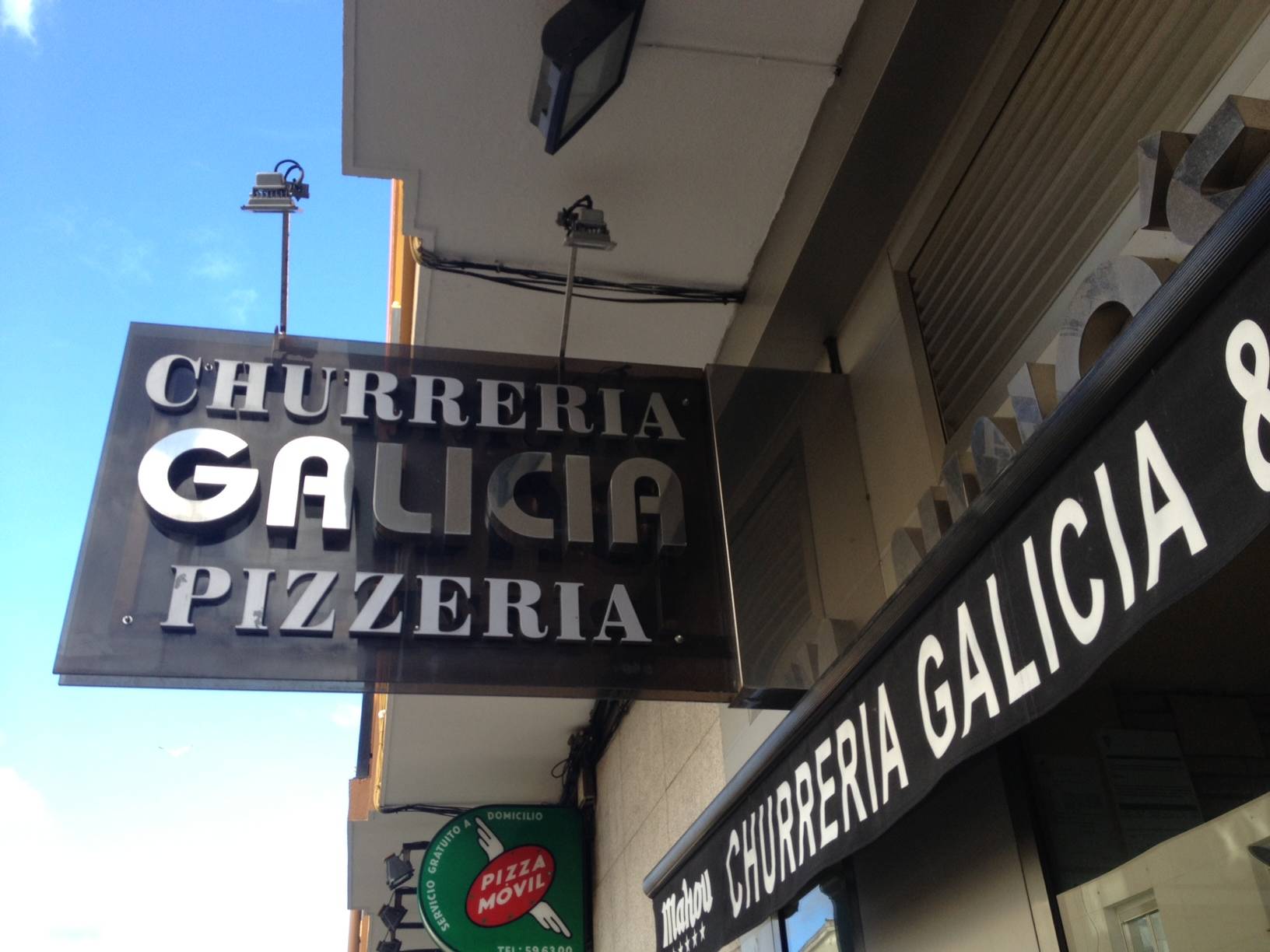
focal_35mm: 35
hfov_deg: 52.6
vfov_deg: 40.7
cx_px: 635
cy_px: 476
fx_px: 1284
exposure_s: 1/307
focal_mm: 4.28
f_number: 2.4
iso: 50
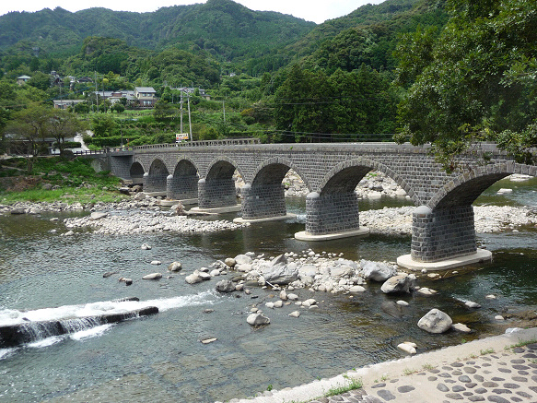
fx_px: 527
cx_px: 268
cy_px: 202
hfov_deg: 54.0
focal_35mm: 34
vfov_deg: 41.8
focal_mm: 5.6
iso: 100
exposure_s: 1/400
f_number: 3.6
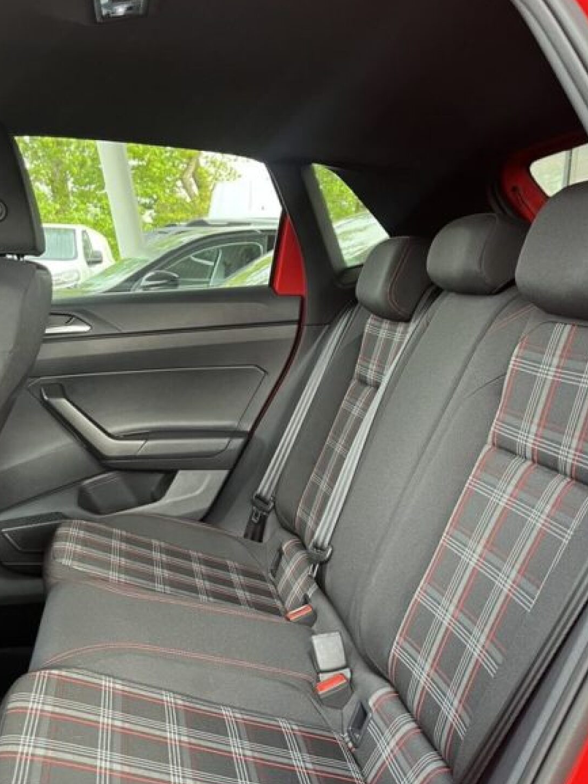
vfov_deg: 50.8
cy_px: 496
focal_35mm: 36
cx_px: 306
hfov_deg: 39.6
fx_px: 815
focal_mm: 5.1
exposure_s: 1/68
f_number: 1.6
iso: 125
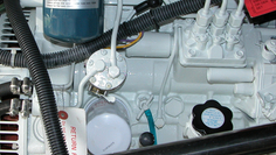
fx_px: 520
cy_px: 54
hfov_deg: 29.4
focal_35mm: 71
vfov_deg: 17.0
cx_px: 77
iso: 100
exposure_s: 1/69.8
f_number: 3.2
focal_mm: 9.2
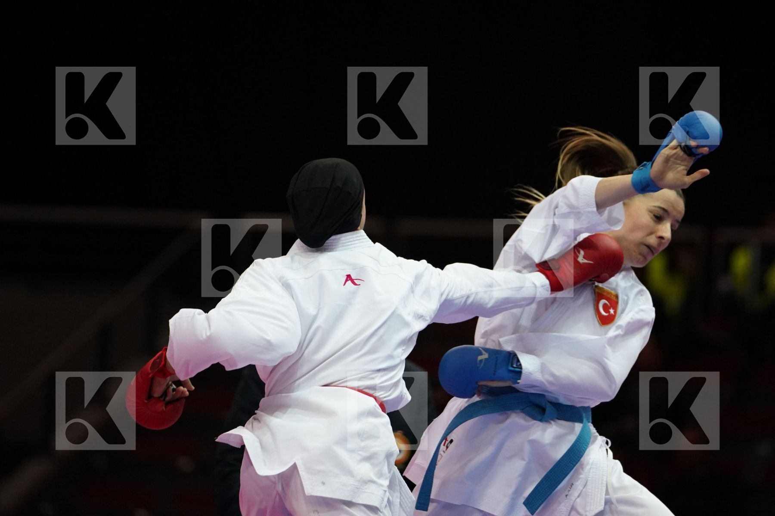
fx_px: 6458
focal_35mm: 300
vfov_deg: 4.6
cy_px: 258
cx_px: 388
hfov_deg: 6.9
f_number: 2.8
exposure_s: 1/1000
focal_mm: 200
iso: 2500
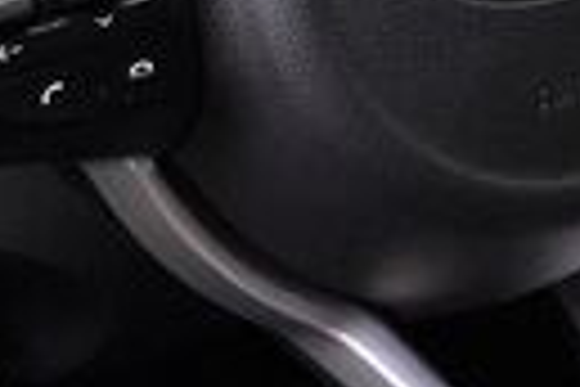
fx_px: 3512
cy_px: -90
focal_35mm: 218
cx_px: 625
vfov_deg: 6.3
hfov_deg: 9.4
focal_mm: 34
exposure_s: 1/200
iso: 12800
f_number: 6.3
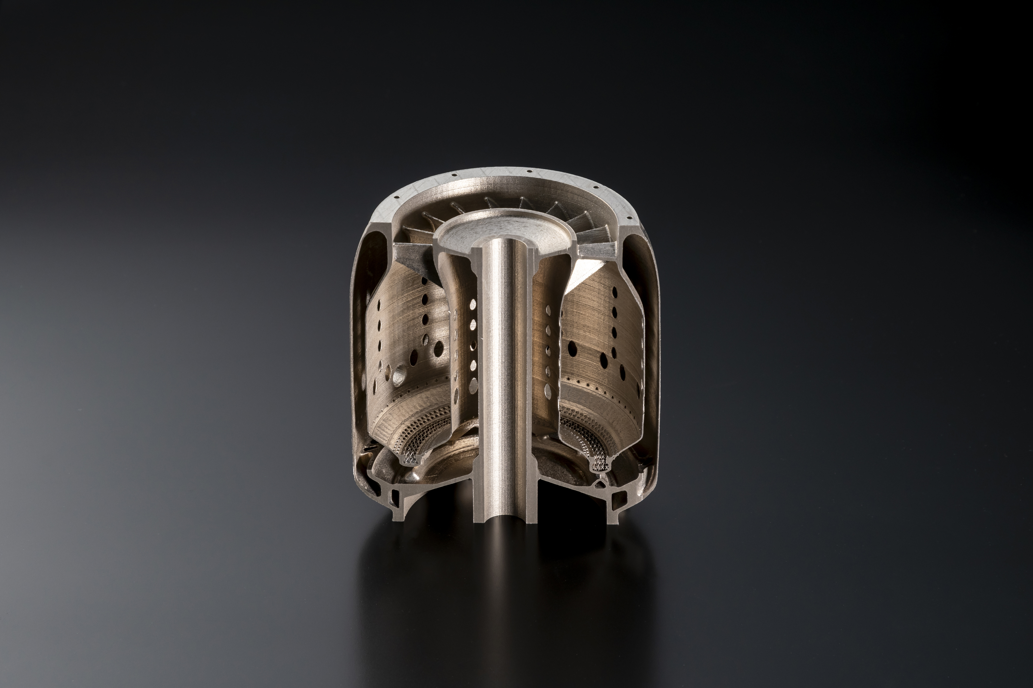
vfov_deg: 11.4
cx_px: 516
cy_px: 344
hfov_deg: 17.1
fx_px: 3443
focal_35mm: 120
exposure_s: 1/125
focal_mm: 80
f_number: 9
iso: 200
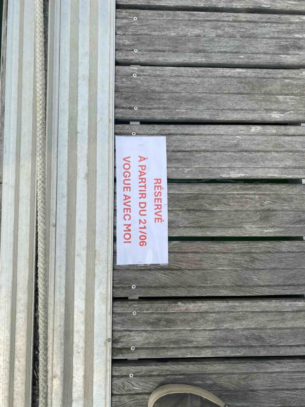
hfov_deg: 53.1
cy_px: 204
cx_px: 152
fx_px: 305
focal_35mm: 26
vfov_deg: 67.3
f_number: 1.8
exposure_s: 1/2755
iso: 32
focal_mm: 4.25
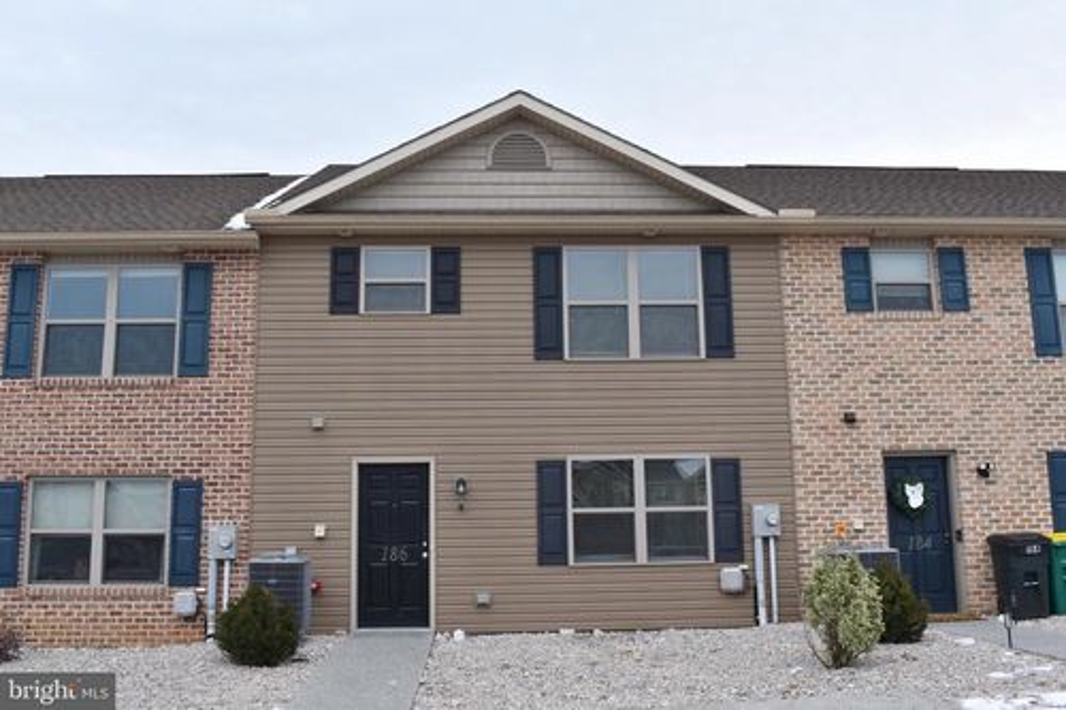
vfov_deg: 39.9
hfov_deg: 57.2
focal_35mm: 33
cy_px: 355
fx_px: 977
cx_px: 533
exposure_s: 1/250
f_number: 8
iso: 320
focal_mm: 22
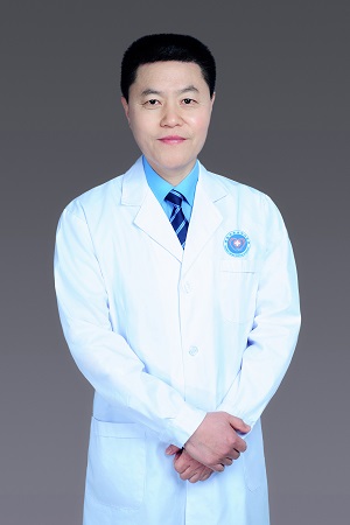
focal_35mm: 50
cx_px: 175
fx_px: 729
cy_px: 262
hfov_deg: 27.0
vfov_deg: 39.6
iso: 200
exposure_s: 1/160
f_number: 9
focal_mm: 50
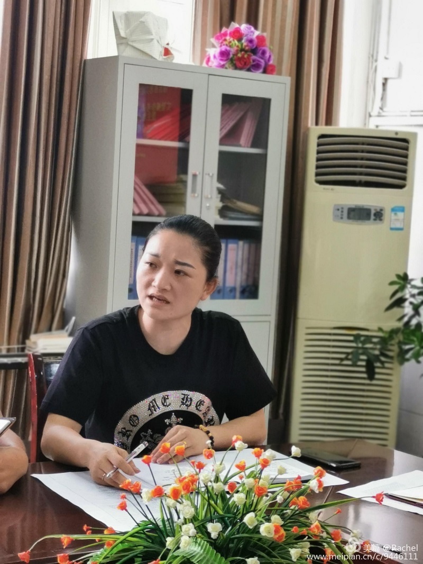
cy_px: 282
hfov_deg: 20.2
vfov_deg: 26.7
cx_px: 212
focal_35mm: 73
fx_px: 1189
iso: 200
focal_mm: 5.58
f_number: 1.8
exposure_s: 1/50
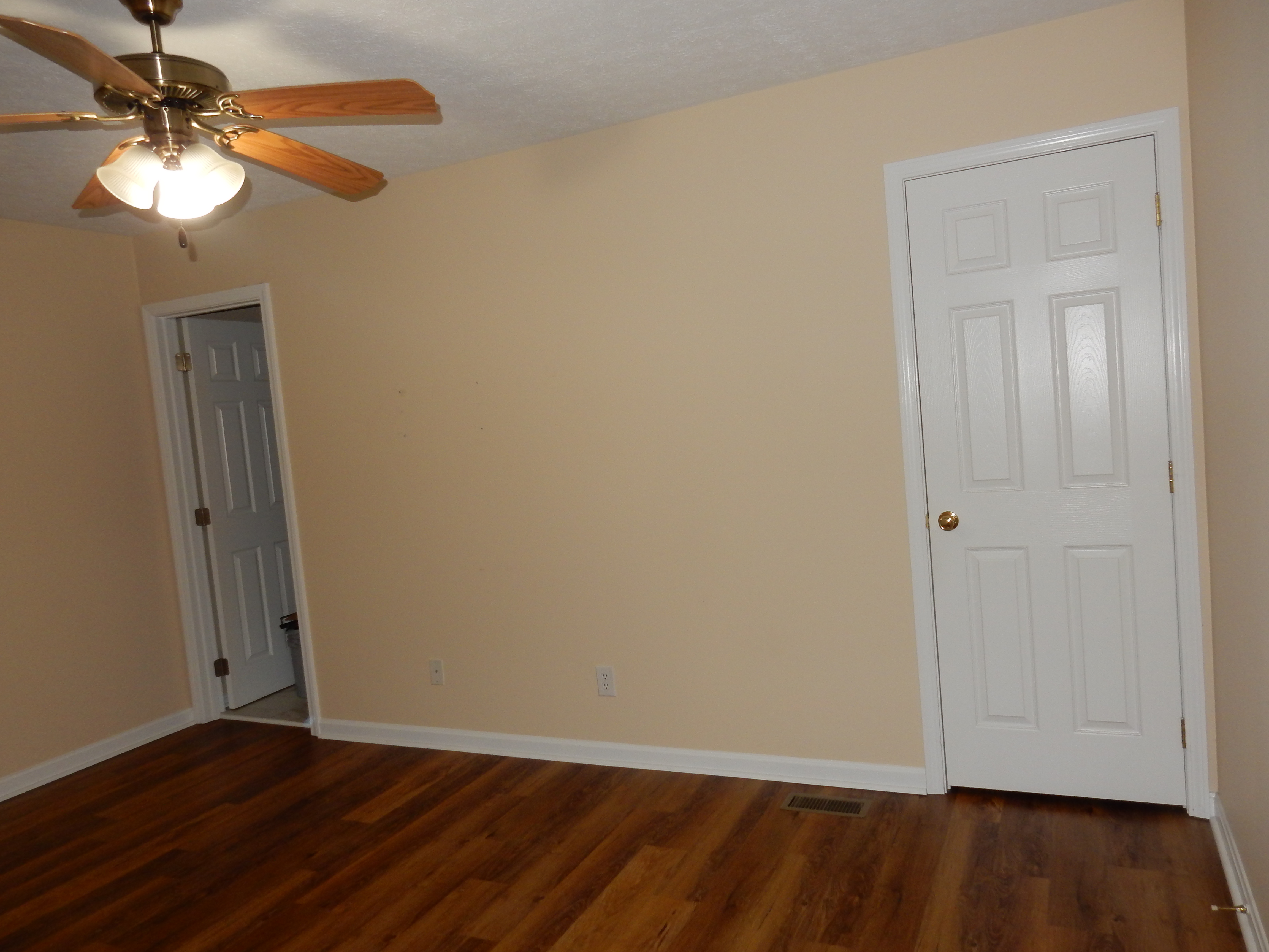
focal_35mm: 25
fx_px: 916
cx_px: 634
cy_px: 476
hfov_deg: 69.4
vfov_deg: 54.9
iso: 200
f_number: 3.7
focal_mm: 4.5
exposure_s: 1/30
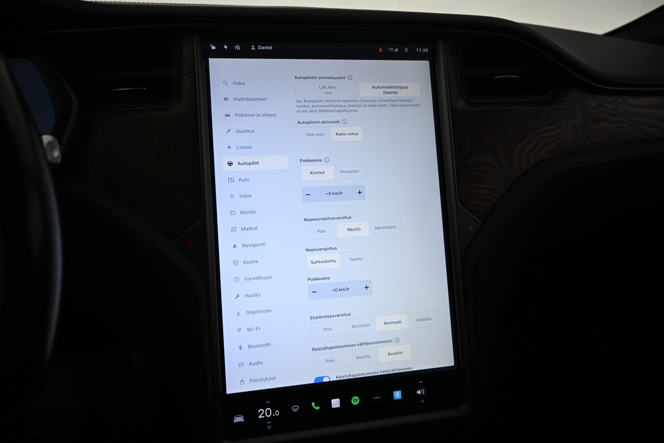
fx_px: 443
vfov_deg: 53.1
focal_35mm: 24
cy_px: 222
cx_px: 332
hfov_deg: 73.7
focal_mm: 16
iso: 250
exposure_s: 1/30
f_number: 3.5
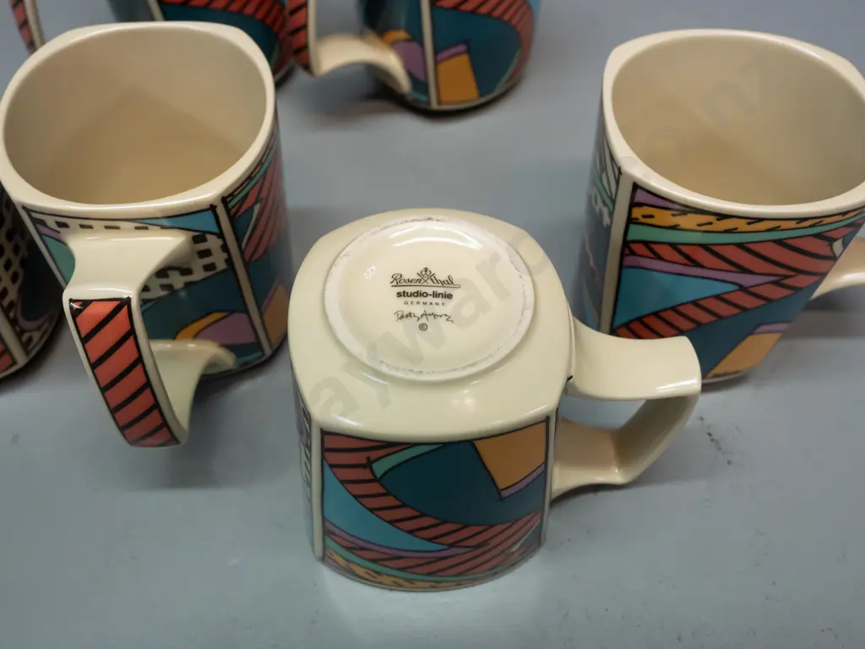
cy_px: 324
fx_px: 850
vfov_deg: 41.8
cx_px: 432
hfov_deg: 54.0
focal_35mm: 34
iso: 3200
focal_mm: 17
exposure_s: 1/200
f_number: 5.6
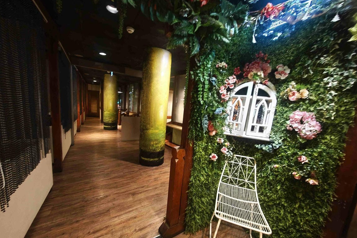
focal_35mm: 13
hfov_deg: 108.3
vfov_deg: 85.4
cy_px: 124
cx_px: 176
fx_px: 129
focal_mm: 2.03
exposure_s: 1/17.1
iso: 800
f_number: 1.8
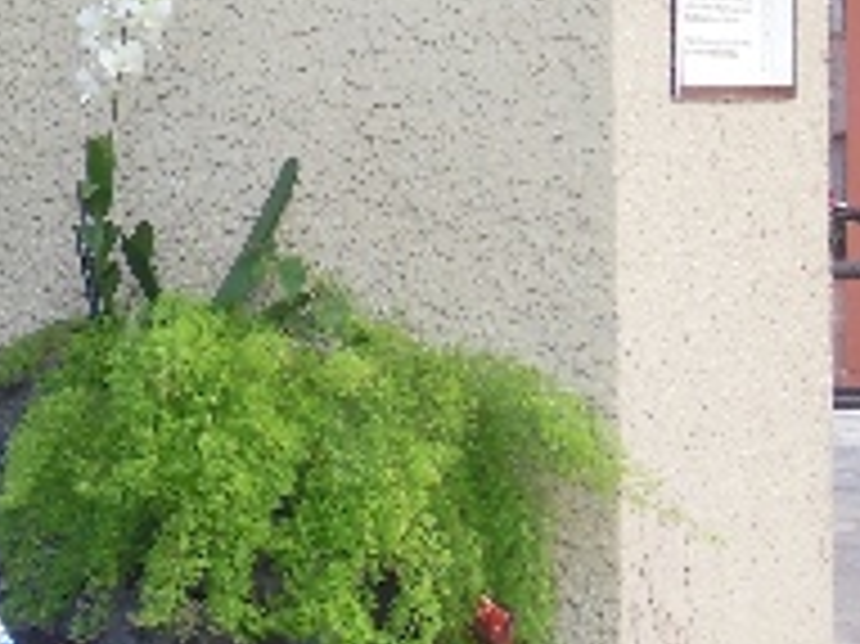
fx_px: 3253
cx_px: -522
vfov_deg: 11.3
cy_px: 243
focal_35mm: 131
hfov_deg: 13.9
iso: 200
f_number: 4.1
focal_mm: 6.9
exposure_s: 1/30
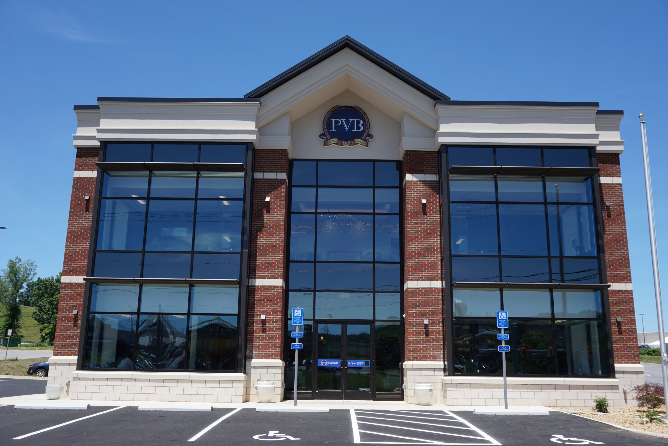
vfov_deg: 41.7
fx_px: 584
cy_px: 223
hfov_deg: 59.5
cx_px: 334
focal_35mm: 32
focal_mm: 21
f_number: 9
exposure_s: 1/160
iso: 100
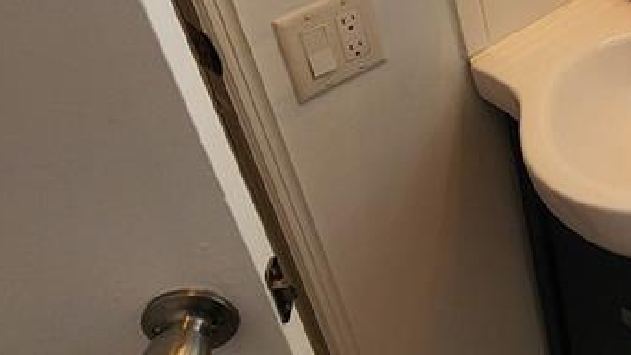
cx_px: 809
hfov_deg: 32.0
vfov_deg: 23.1
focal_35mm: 50
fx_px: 836
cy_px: 13
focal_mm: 2.2
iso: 50
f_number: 2.2
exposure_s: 1/165
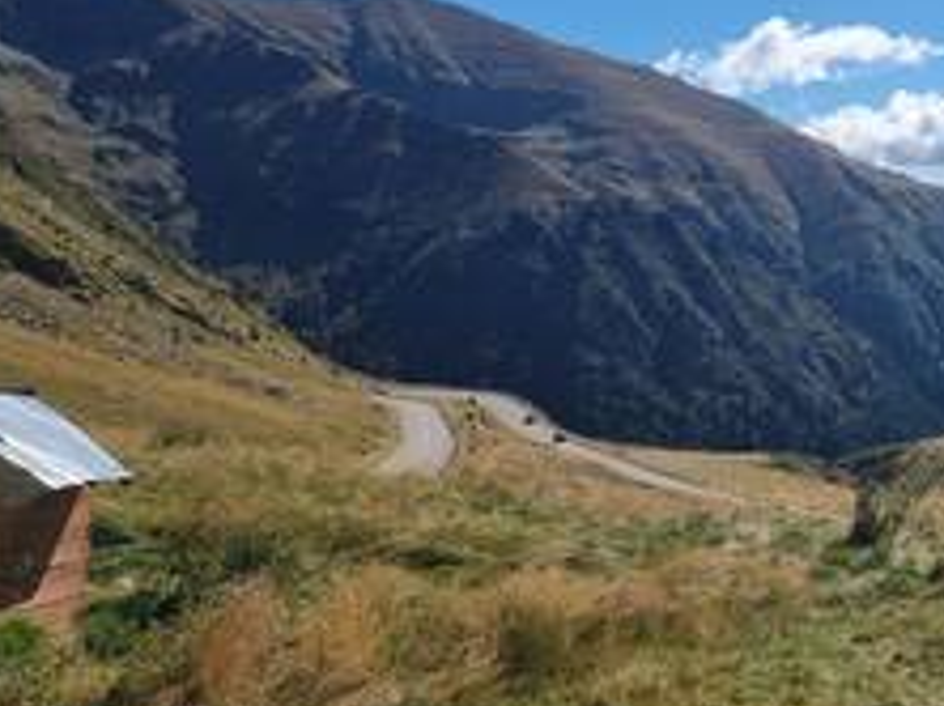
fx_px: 1417
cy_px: 242
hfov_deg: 34.9
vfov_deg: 27.8
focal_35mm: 52
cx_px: 838
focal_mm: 6.7
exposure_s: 1/1748
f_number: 1.8
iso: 50
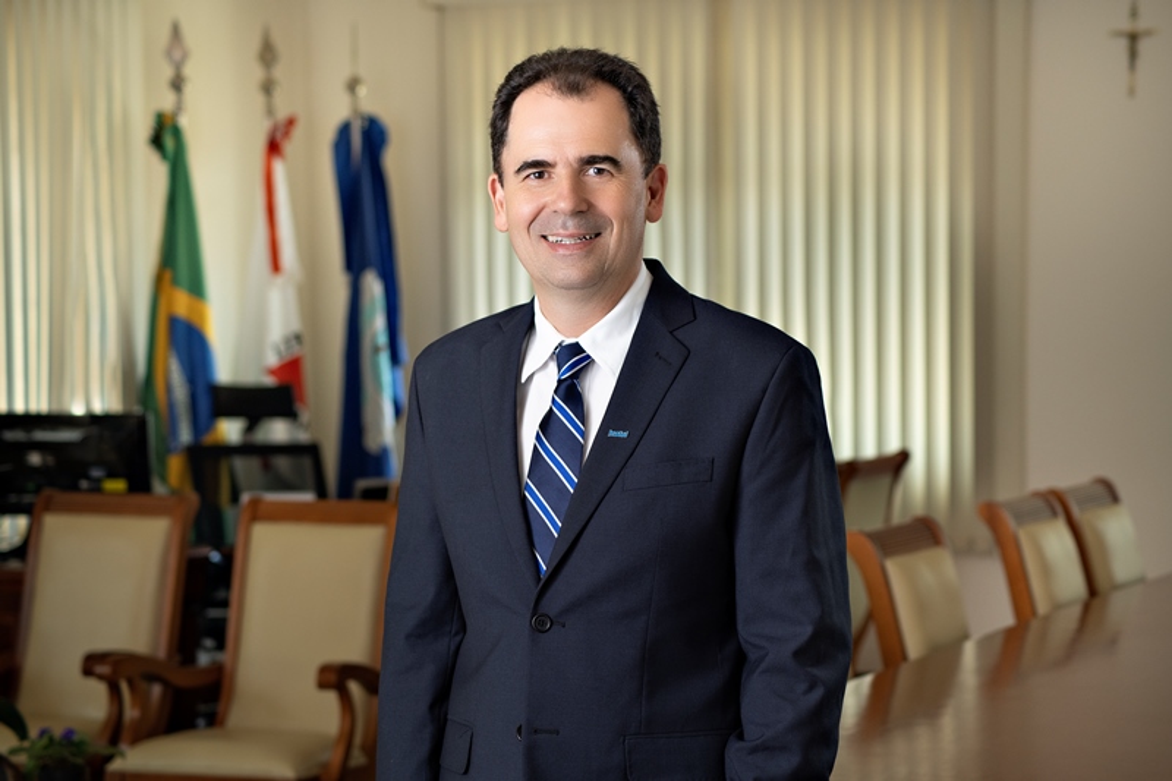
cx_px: 586
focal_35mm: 85
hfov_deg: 23.9
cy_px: 390
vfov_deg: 16.1
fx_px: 2766
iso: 400
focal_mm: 85
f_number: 5.6
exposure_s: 1/160
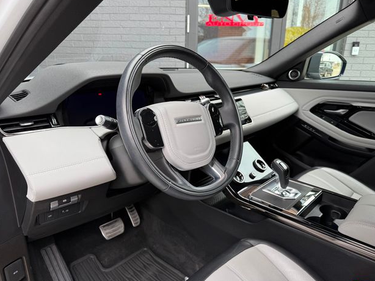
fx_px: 271
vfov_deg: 54.9
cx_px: 183
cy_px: 137
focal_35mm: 25
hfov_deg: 69.4
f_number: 1.78
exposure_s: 1/121
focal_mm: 6.76
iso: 80
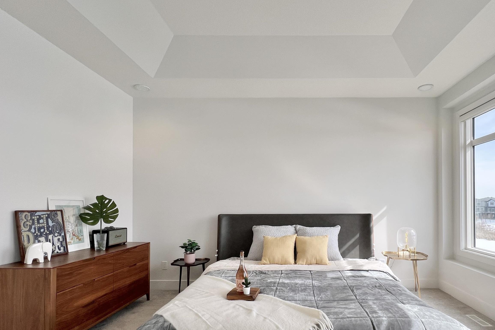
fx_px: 247
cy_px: 202
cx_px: 302
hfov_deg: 88.6
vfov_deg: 66.6
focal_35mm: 18
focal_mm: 1.57
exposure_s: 1/479
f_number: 1.8
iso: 32
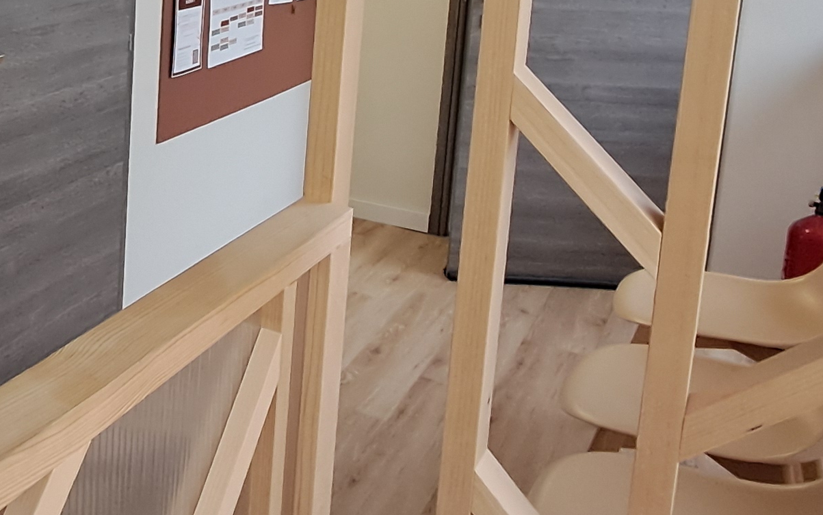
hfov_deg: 38.0
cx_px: -25
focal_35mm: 46
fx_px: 1032
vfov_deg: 26.9
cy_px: 42
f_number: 2.2
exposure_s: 1/50
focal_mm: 1.64
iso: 160
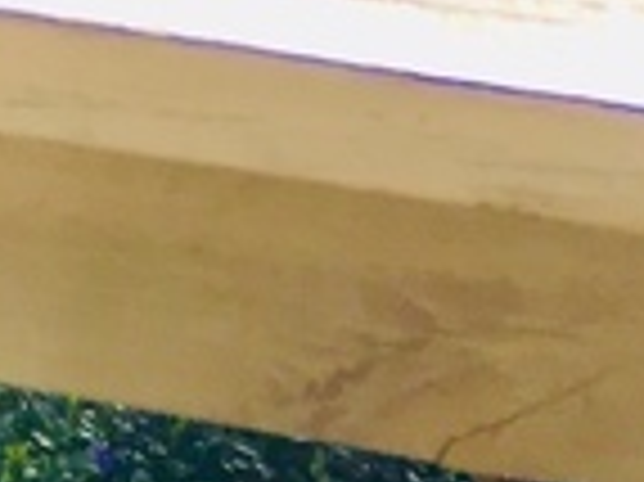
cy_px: -806
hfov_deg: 7.9
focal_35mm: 208
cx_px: -1455
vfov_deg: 6.6
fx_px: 3866
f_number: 2.2
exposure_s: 1/668
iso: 25
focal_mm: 4.15
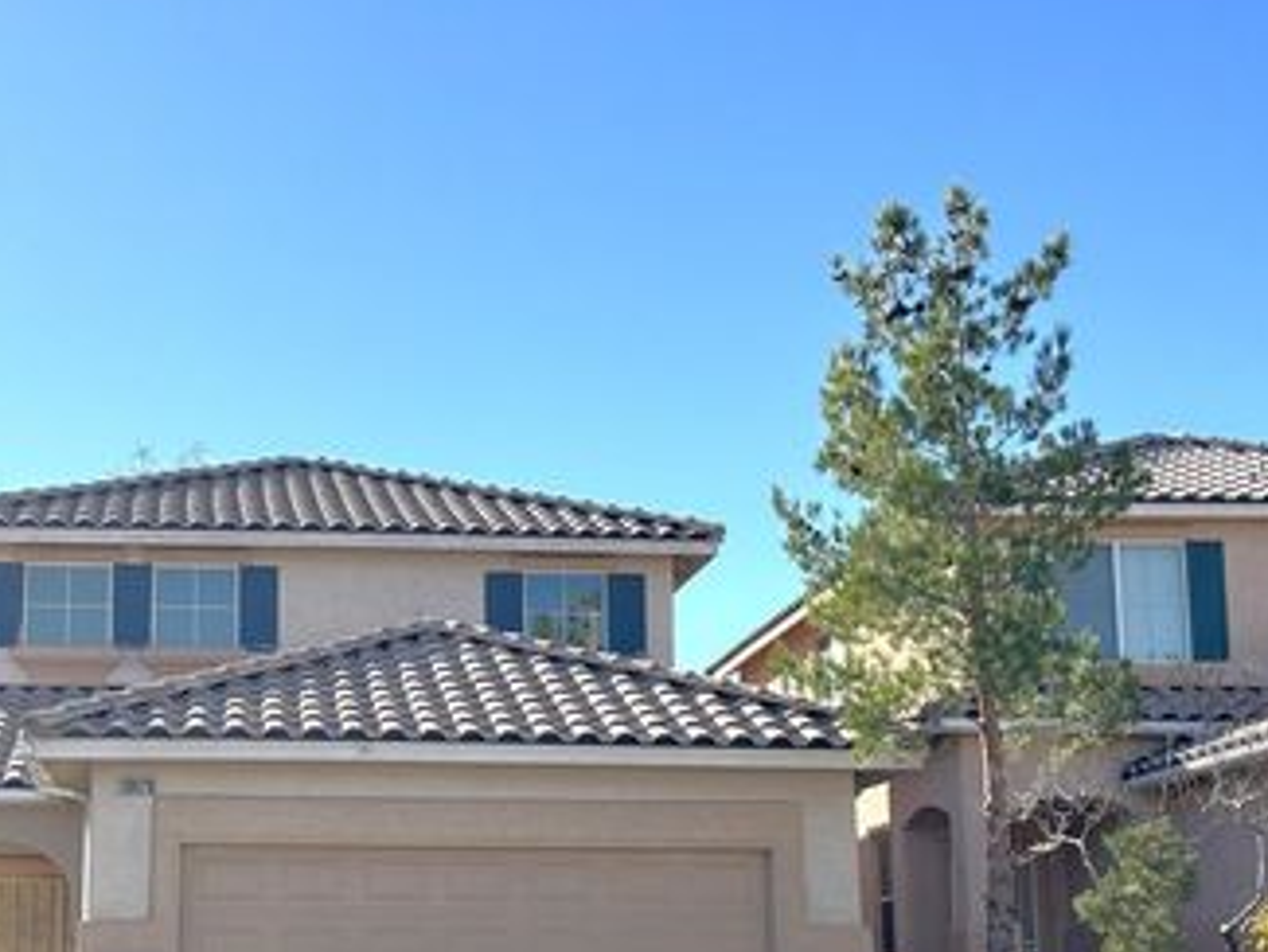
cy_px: 669
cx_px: 390
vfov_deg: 24.3
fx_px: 2199
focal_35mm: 60
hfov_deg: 31.8
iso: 50
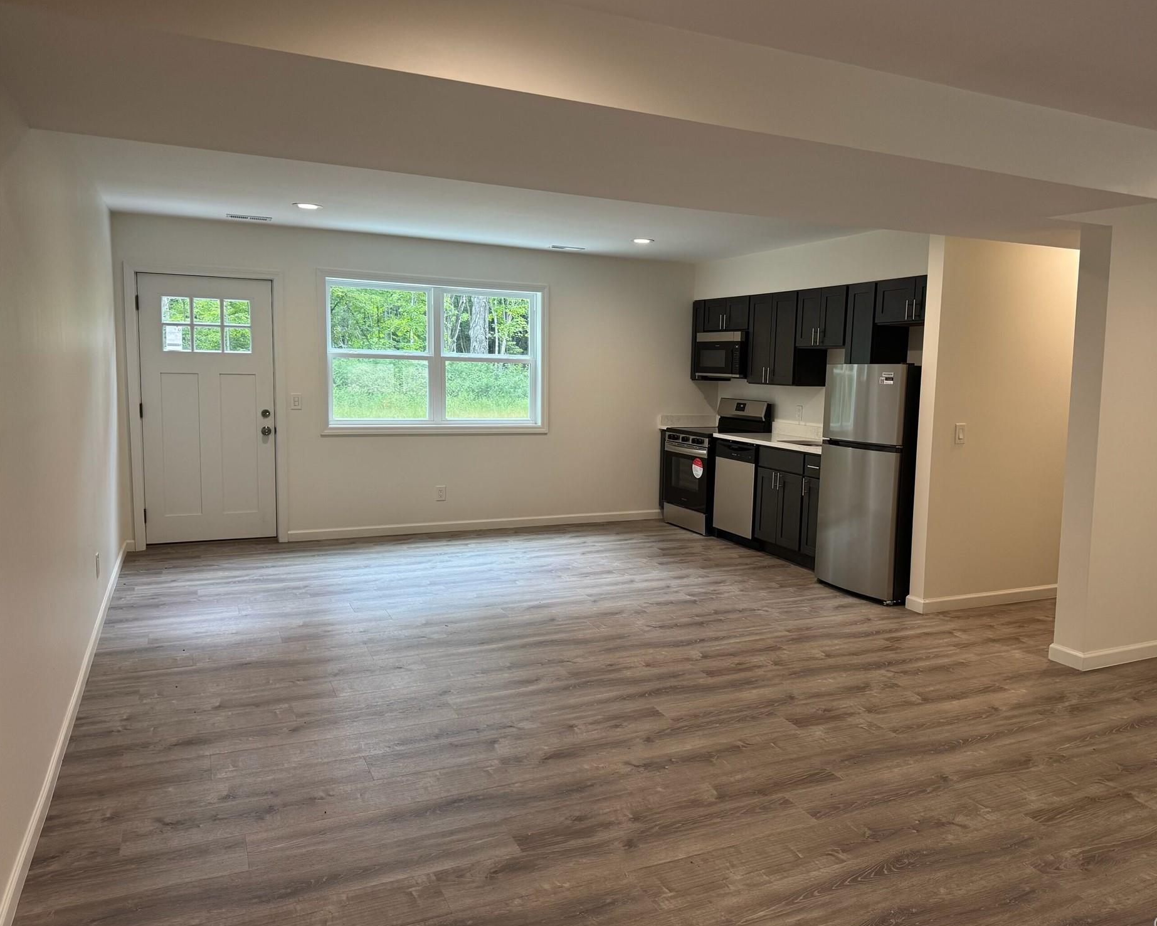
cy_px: 457
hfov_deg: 65.9
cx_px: 639
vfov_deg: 54.9
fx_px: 890
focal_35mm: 26
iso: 160
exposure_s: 1/120
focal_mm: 6.76
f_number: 1.78
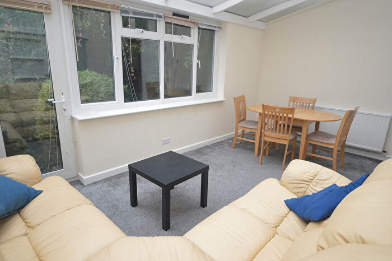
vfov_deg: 59.4
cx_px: 196
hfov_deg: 81.2
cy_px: 130
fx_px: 229
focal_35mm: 21
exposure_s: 1/125
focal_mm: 14
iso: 280
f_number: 5.6
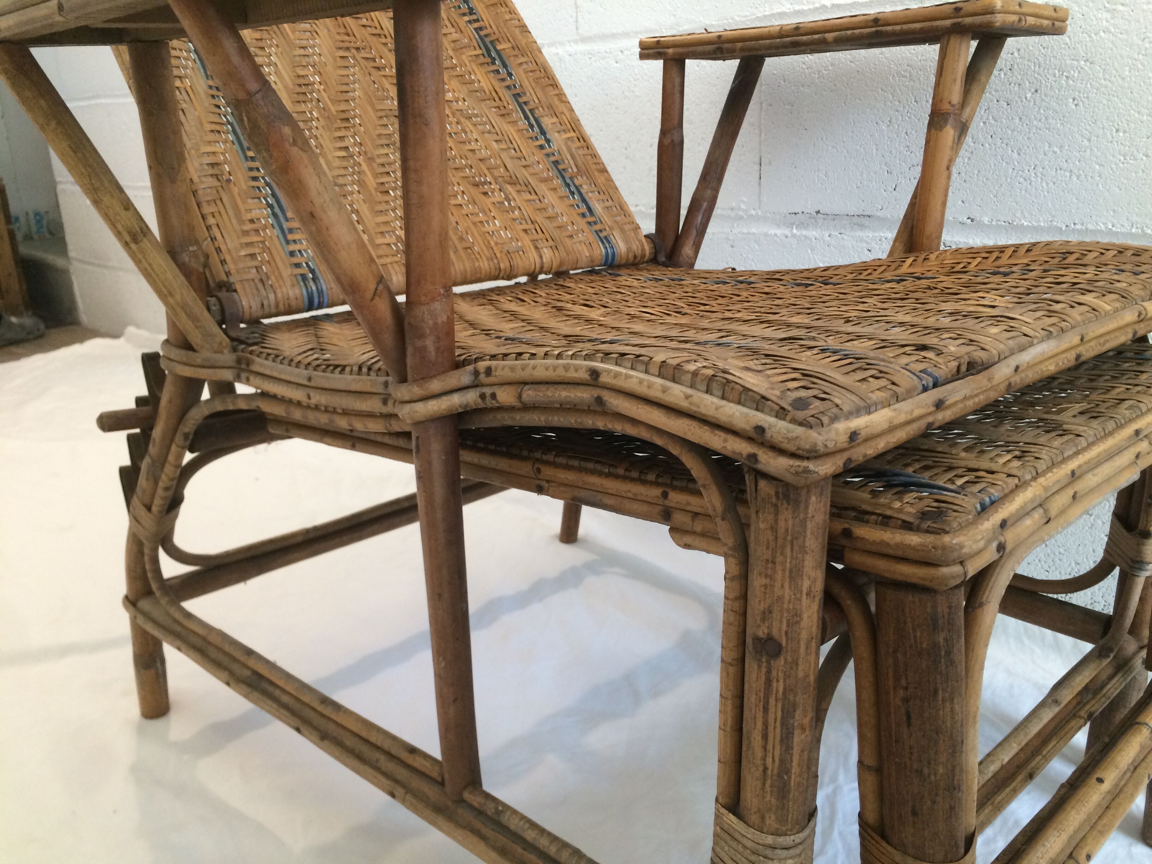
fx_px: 965
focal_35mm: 29
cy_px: 432
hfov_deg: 61.7
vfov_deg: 48.2
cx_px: 576
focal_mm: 4.15
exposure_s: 1/33
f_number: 2.2
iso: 160
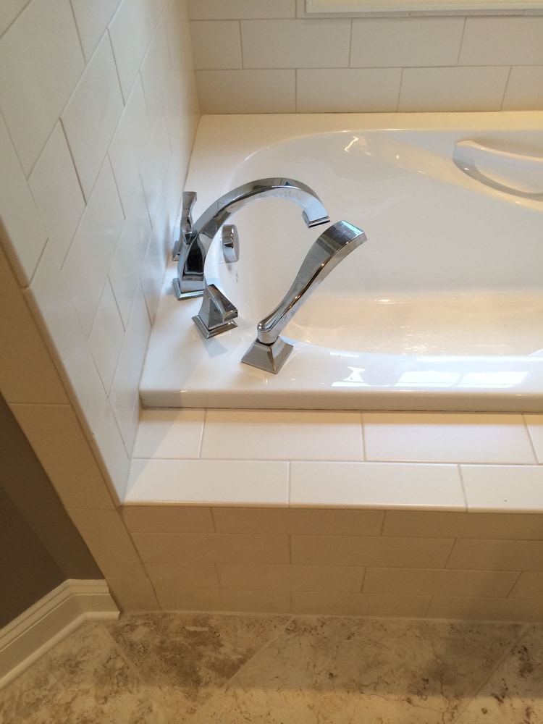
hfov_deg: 46.8
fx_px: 627
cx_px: 272
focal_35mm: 30
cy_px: 362
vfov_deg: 60.0
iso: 40
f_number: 2.2
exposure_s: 1/40
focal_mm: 4.12
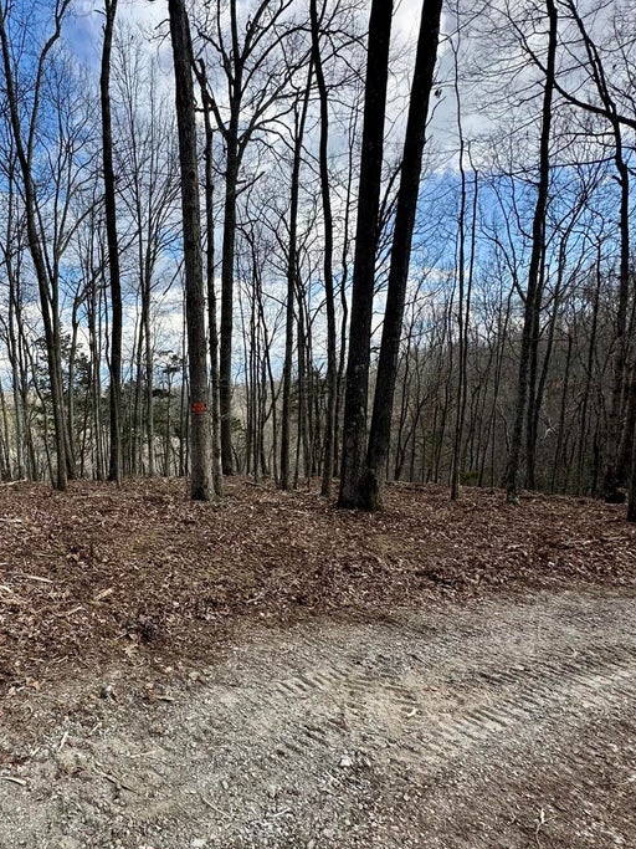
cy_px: 506
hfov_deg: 60.4
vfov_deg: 78.2
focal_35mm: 21
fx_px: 515
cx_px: 169
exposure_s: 1/678
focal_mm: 2.22
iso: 40
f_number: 2.2
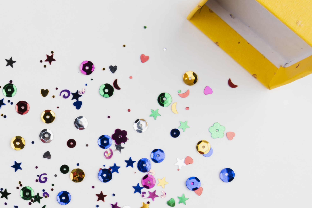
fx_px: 624
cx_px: -27
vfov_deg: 18.2
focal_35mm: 72
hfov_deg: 26.0
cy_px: 227
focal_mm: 24
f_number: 14
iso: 79
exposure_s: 1/80
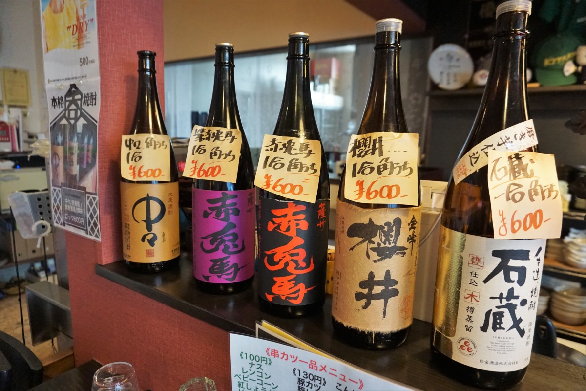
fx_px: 391
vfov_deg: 53.1
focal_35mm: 24
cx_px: 293
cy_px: 196
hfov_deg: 73.7
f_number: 3.5
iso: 2000
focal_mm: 16
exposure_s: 1/160
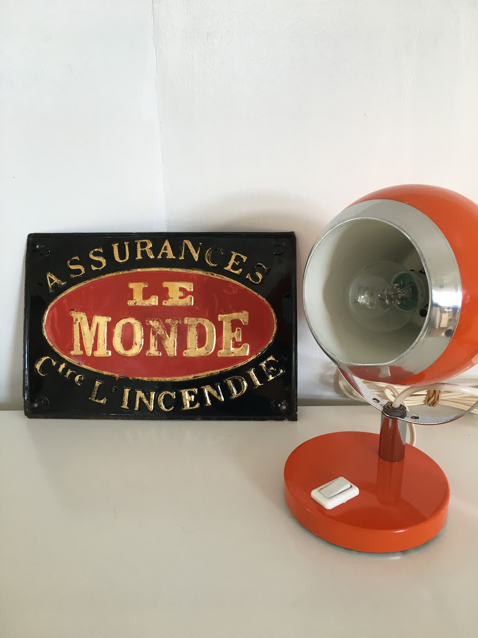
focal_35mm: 29
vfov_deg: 61.7
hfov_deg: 48.2
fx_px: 534
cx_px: 239
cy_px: 319
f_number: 2.2
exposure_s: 1/33
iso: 32
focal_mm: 4.15
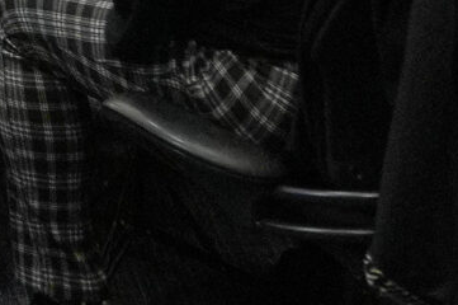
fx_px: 1805
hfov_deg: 12.8
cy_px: -552
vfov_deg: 8.4
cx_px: -420
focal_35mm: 142
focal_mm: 20
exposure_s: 1/500
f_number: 2.8
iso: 2500
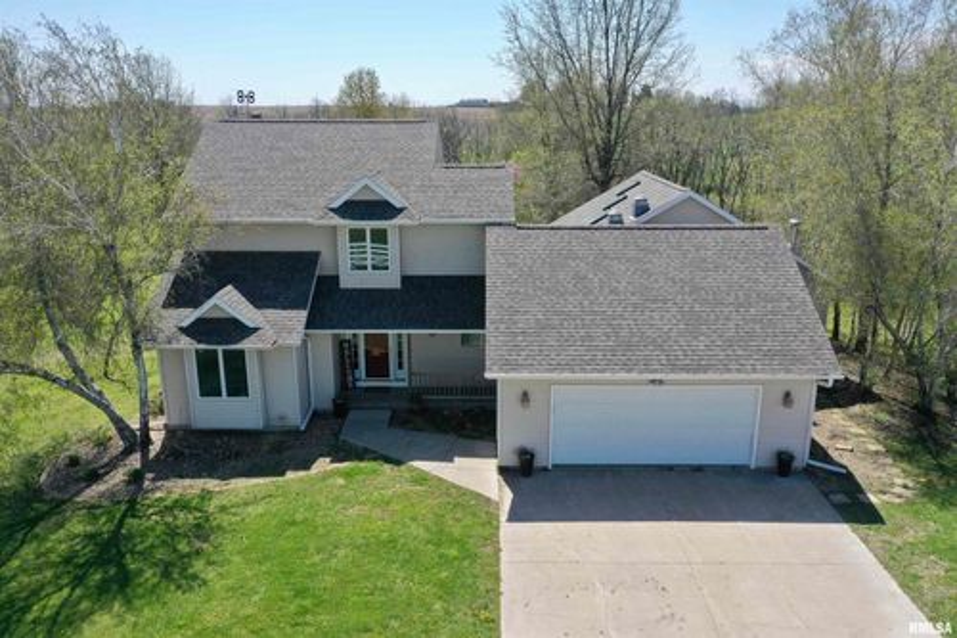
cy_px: 319
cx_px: 478
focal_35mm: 28
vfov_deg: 46.4
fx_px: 744
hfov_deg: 65.5
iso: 100
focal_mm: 10.26
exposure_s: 1/500
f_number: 5.6
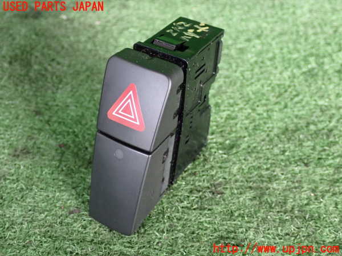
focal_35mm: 50
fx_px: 494
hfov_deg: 38.2
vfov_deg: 29.1
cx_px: 171
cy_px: 128
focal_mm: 9.01
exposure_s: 1/40
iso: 800
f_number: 3.2
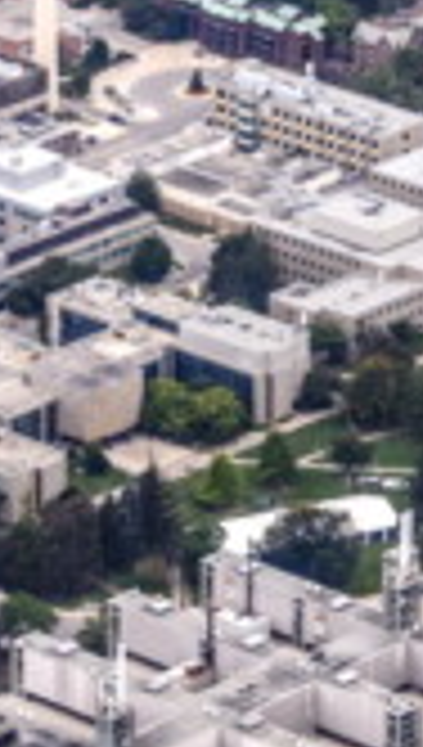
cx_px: 351
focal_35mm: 340
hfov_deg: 3.6
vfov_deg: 6.3
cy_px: 650
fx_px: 6745
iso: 200
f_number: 5
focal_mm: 72
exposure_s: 1/1000
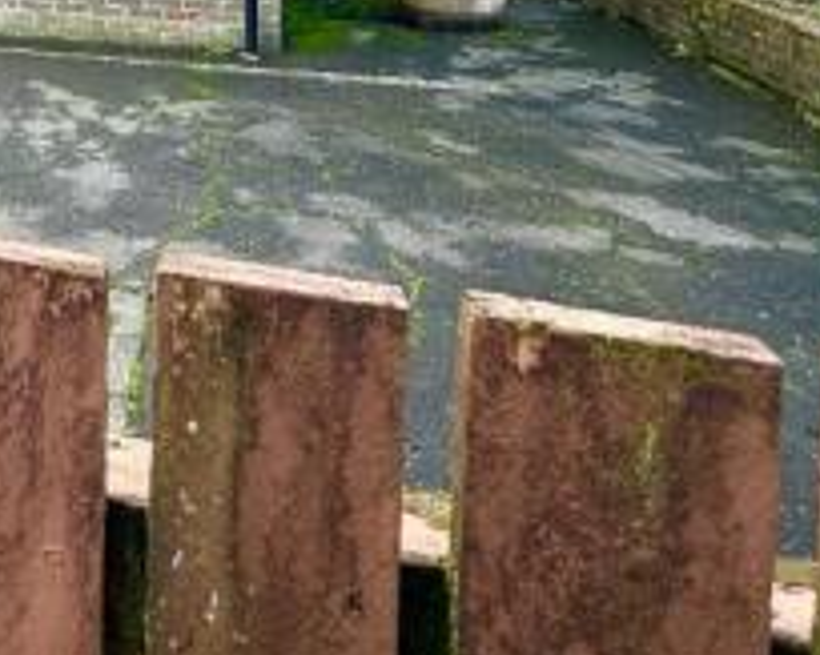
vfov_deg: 30.7
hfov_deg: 37.0
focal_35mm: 39
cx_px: -139
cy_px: -179
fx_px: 946
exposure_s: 1/99
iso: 40
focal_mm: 2.22
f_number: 2.2
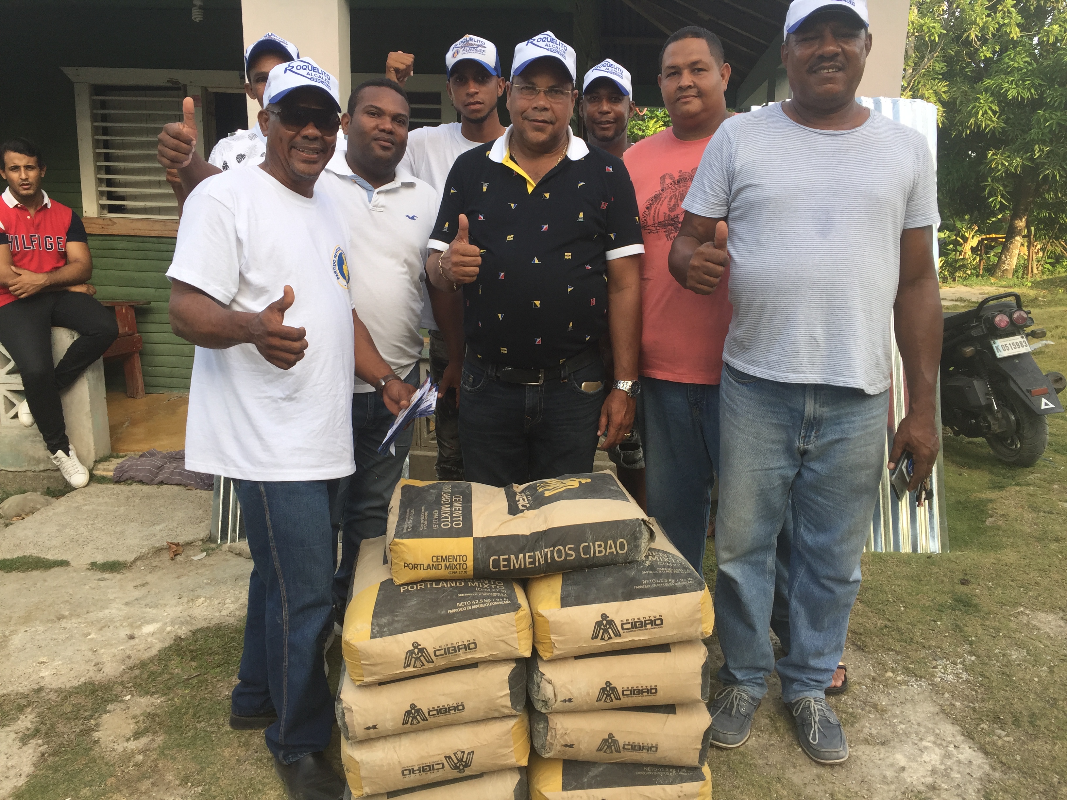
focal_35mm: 29
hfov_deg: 61.7
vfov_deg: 48.2
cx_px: 534
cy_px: 400
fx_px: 894
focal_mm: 4.15
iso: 32
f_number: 2.2
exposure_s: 1/229
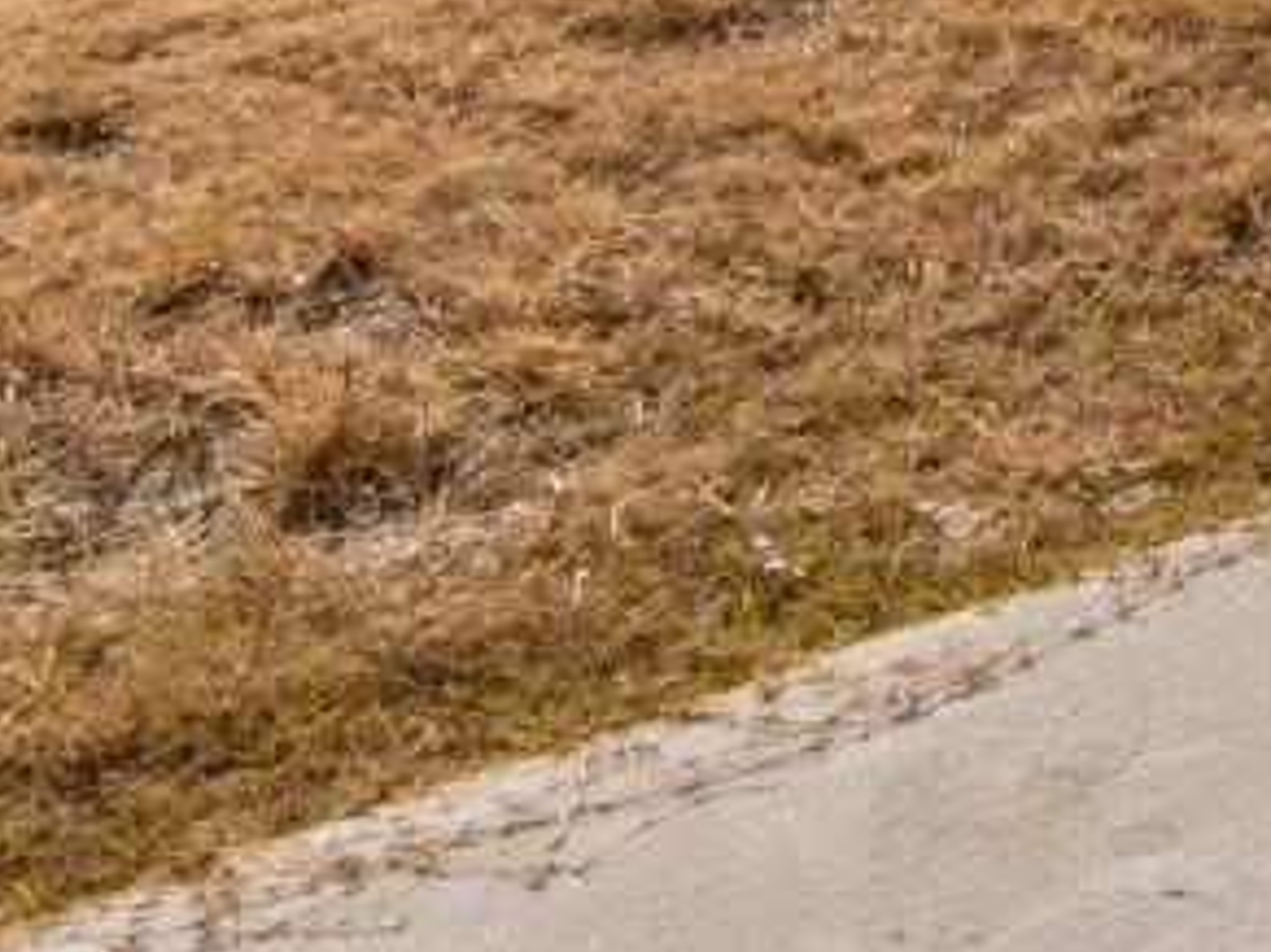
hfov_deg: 17.2
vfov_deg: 13.1
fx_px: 3340
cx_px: 2345
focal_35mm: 91
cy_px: -1188
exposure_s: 1/200
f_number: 7.1
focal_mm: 11.5
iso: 100
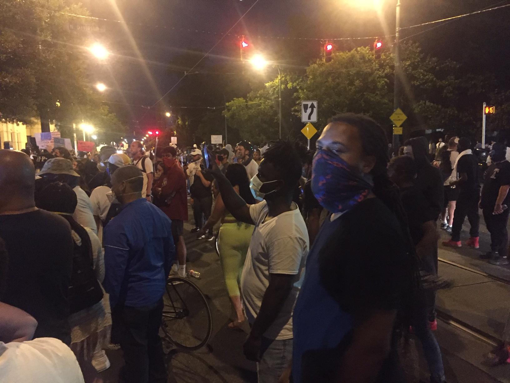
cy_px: 192
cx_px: 255
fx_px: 427
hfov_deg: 61.7
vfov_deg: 48.2
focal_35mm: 29
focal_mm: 4.15
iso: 500
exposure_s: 1/15
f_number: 2.2
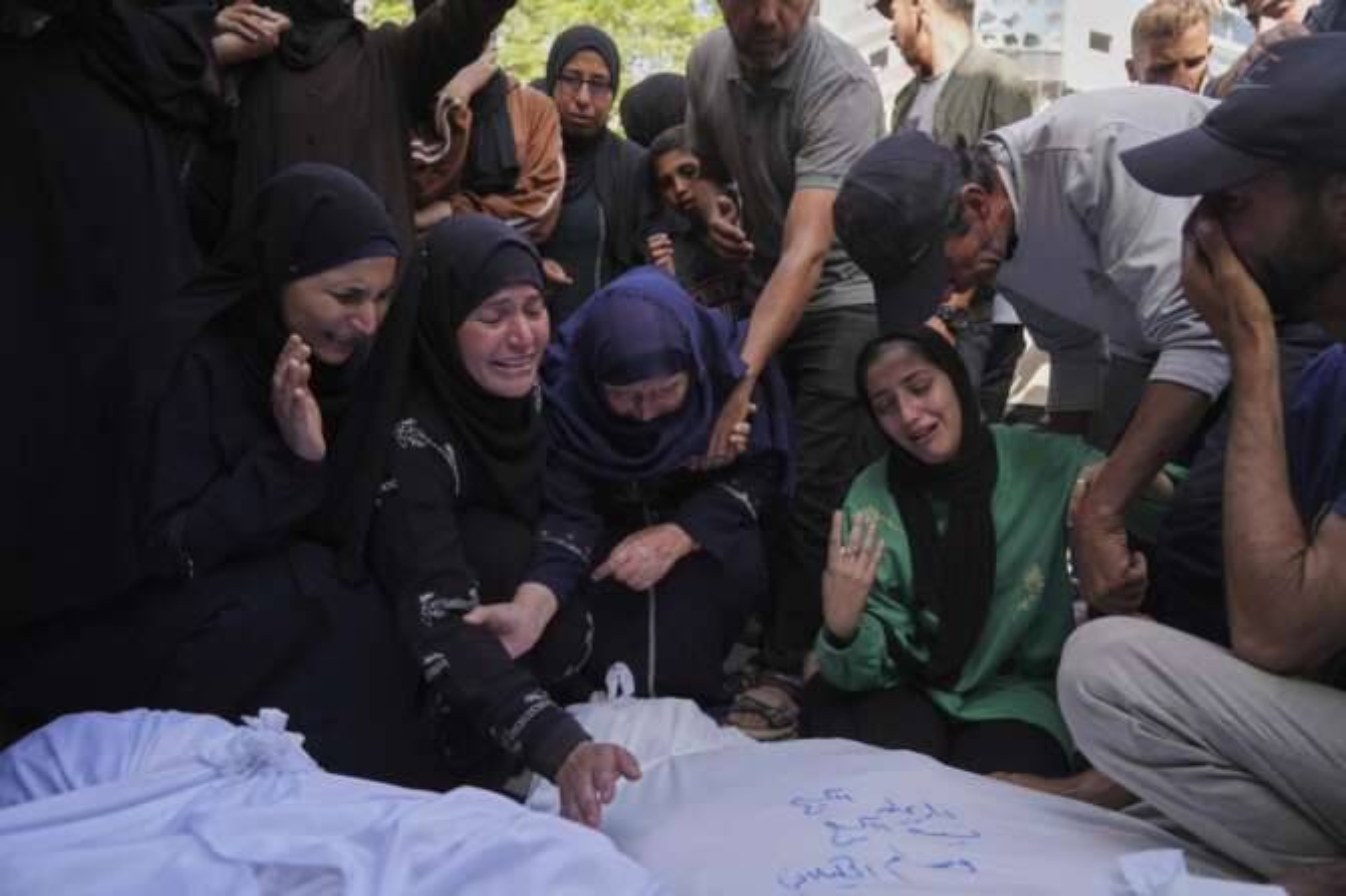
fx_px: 897
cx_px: 673
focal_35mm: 24
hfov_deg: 73.8
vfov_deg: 53.1
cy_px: 448
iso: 400
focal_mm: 24
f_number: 4
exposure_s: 1/640
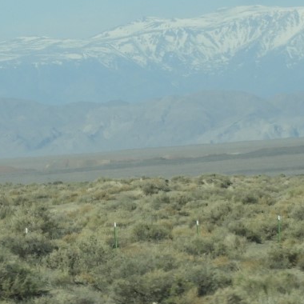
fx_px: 6657
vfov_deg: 2.6
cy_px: 2
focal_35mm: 670
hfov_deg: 2.6
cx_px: 6
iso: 100
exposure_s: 1/640
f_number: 5.3
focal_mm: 35.8
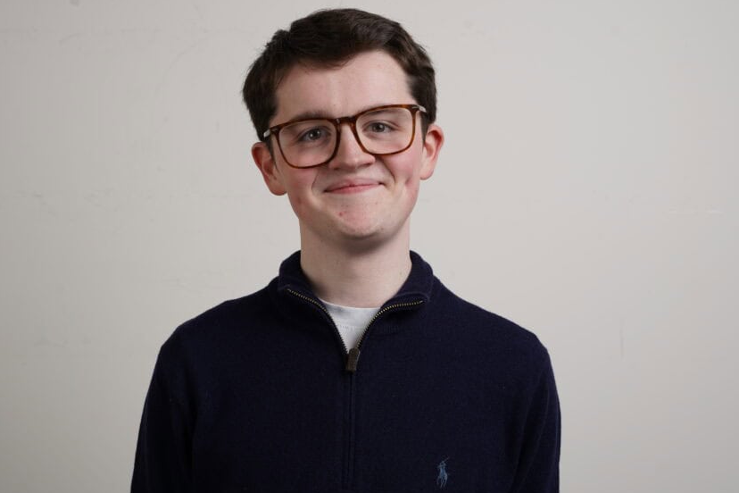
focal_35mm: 68
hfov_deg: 29.6
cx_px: 341
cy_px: 245
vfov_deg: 20.0
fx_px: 1396
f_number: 8
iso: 100
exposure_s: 1/4
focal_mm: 55
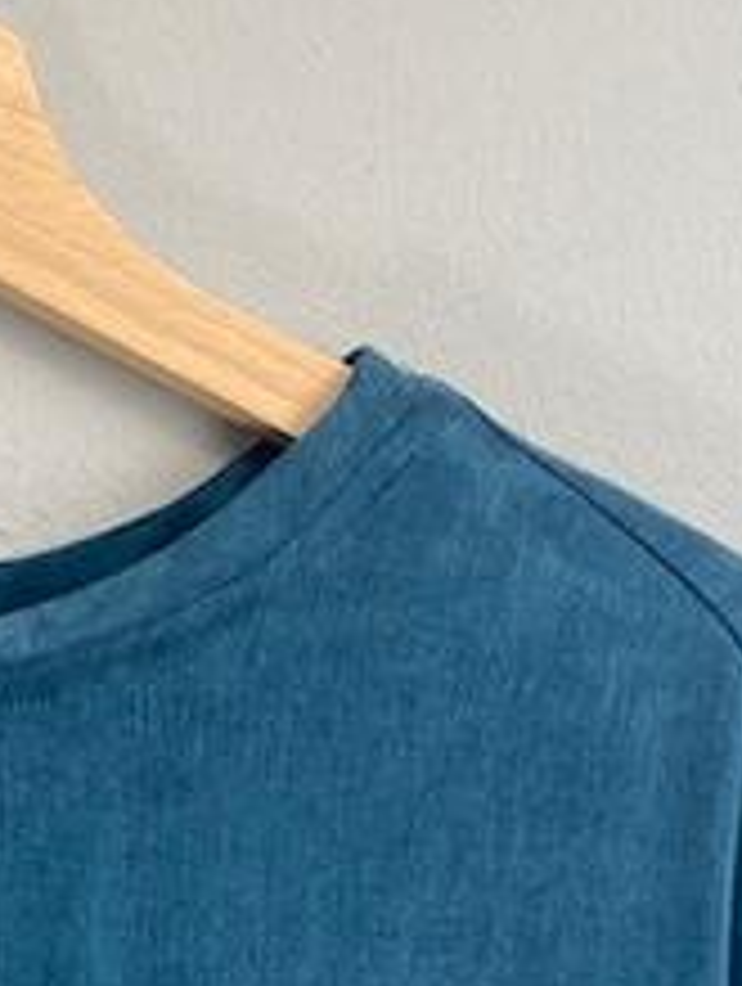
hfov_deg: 12.5
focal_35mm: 116
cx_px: -135
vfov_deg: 15.0
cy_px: 1700
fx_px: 3306
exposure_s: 1/100
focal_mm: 4.25
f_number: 1.8
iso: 125
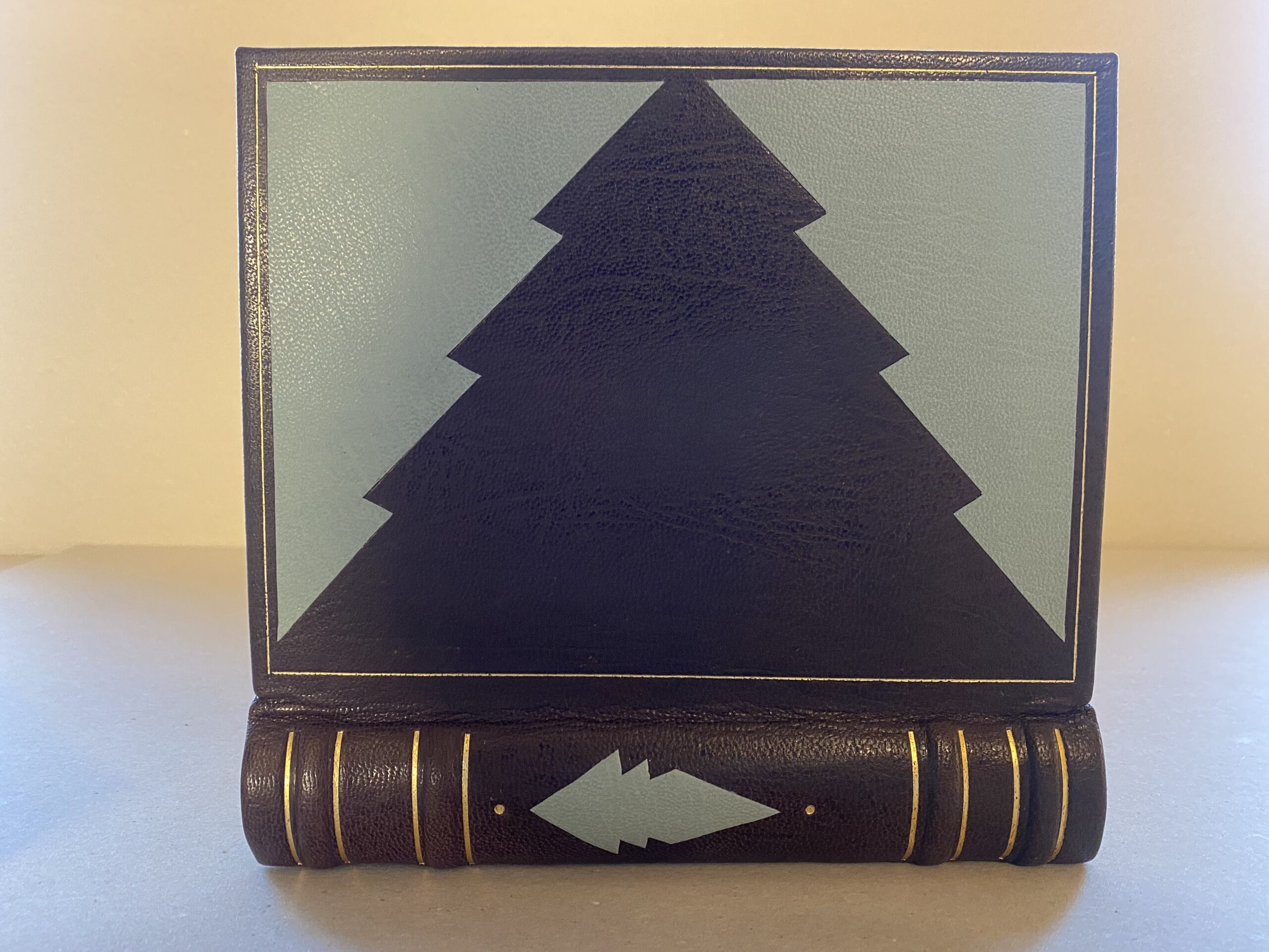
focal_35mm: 26
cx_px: 634
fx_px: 953
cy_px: 476
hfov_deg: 67.3
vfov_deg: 53.1
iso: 400
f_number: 1.8
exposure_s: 1/50
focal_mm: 4.25
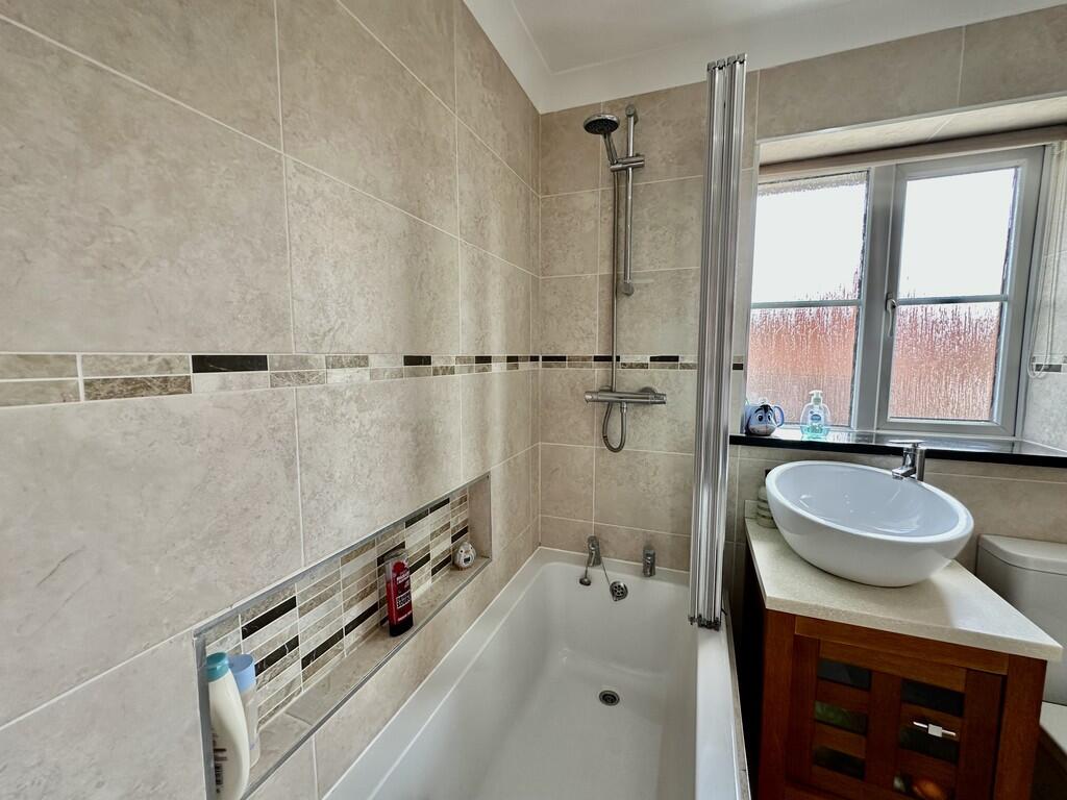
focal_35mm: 14
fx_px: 432
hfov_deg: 102.1
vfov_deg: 85.7
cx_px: 534
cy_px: 400
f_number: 2.2
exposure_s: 1/100
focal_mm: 2.22
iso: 200
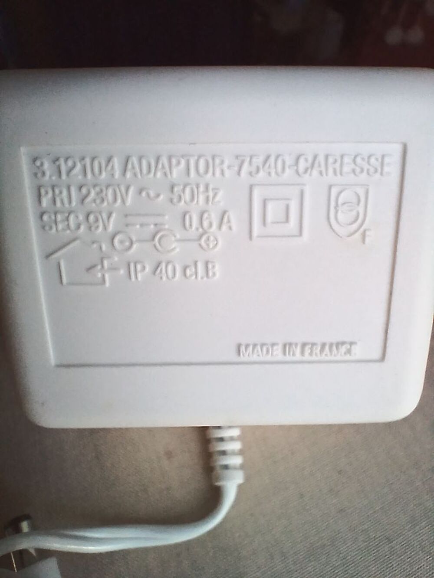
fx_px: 368
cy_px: 289
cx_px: 217
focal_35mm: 22
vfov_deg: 76.4
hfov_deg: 61.1
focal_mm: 1.77
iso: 80
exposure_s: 1/50
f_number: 2.4
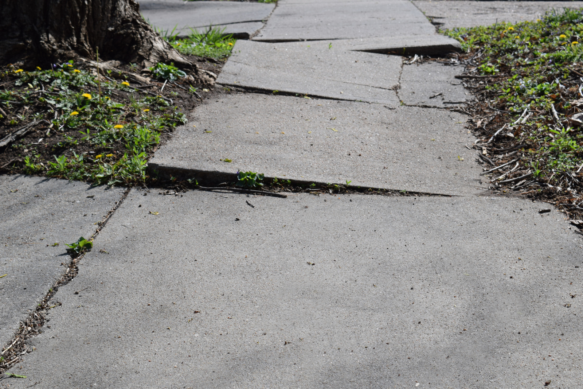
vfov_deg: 21.6
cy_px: 194
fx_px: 1020
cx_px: 292
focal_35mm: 63
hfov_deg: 31.9
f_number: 9
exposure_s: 1/320
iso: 200
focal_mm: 42
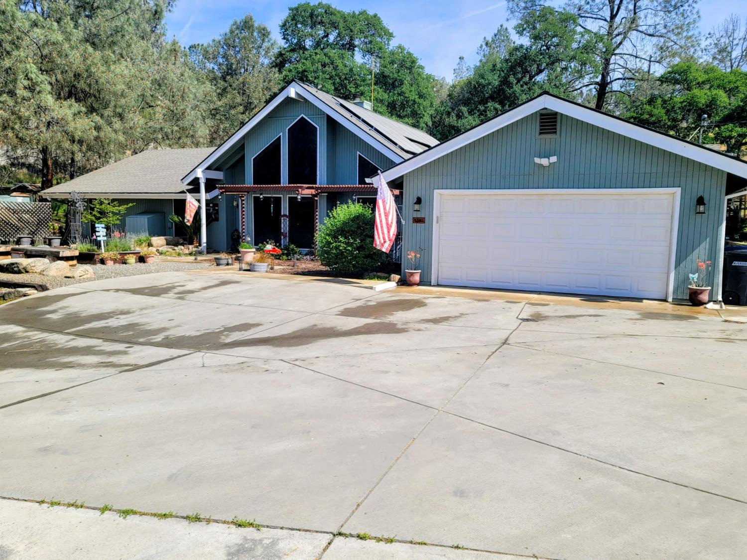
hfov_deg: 69.4
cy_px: 280
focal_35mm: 25
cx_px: 374
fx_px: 539
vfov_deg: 54.9
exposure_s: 1/825
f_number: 1.8
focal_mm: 7
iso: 20
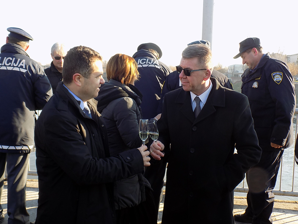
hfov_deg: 50.1
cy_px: 112
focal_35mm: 37
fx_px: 319
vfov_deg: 38.7
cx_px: 149
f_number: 3.5
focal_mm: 6.6
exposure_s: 1/160
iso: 80
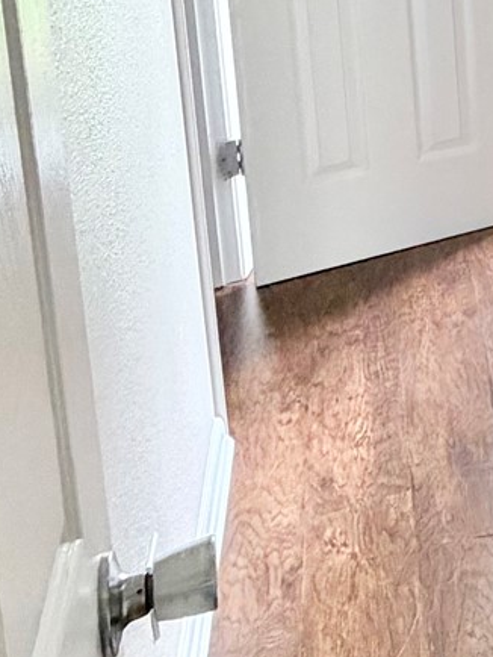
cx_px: 1057
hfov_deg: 15.9
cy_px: -145
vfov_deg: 26.0
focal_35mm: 66
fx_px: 1252
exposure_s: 1/83
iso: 320
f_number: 2.2
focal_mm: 2.22
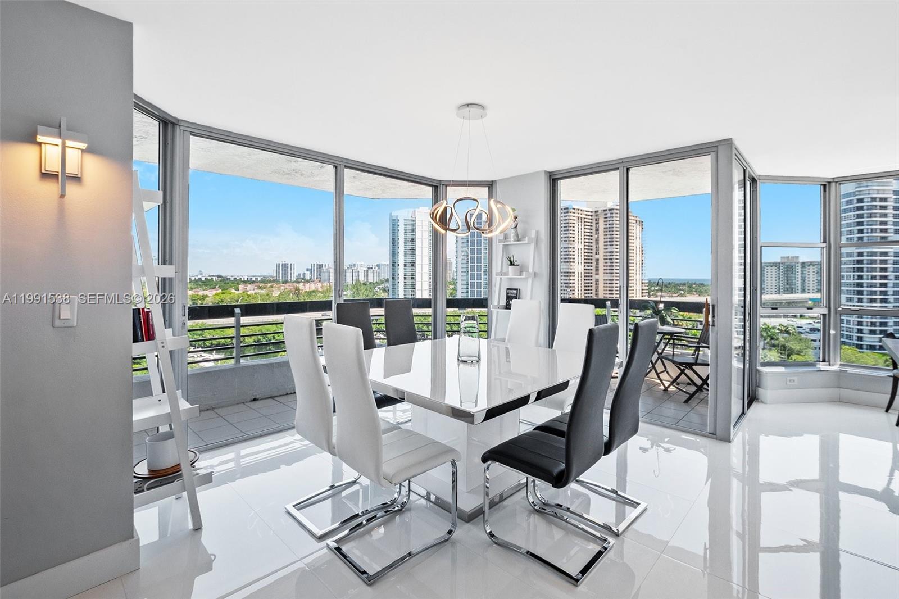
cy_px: 300
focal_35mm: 15
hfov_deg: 100.4
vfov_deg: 77.3
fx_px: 374
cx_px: 450
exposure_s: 1/40
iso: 200
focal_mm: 10
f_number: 8
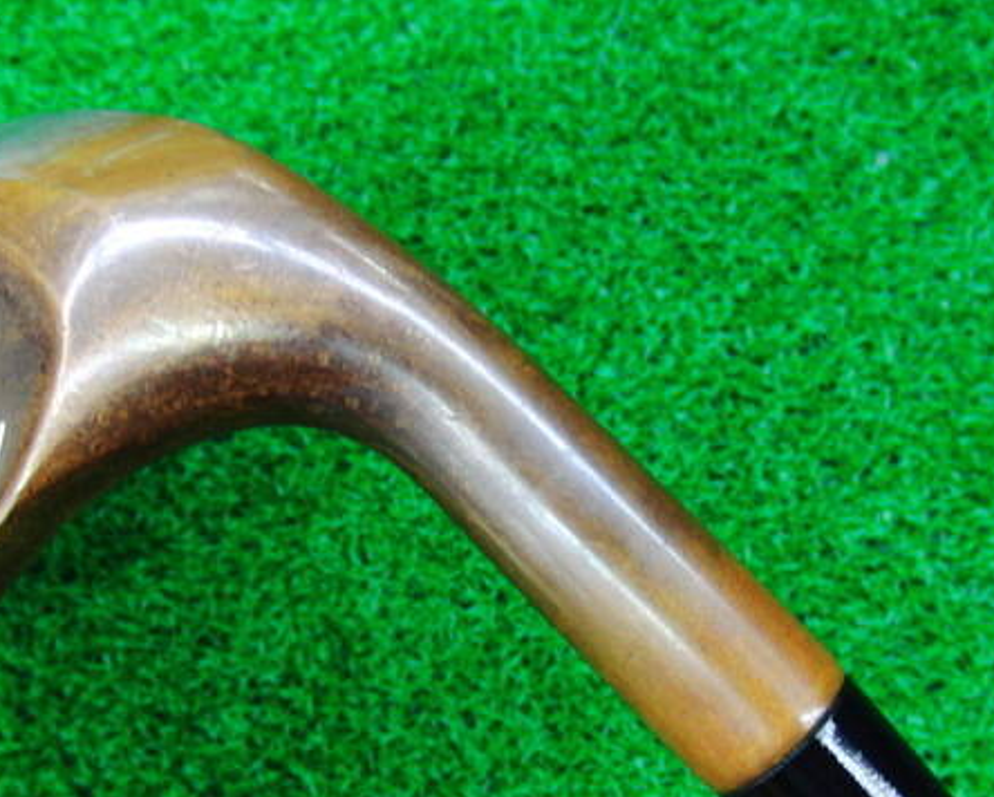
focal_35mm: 52
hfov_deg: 36.0
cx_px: 486
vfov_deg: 29.1
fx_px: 1531
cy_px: 499
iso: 400
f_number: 3.6
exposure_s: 1/25
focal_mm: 6.42
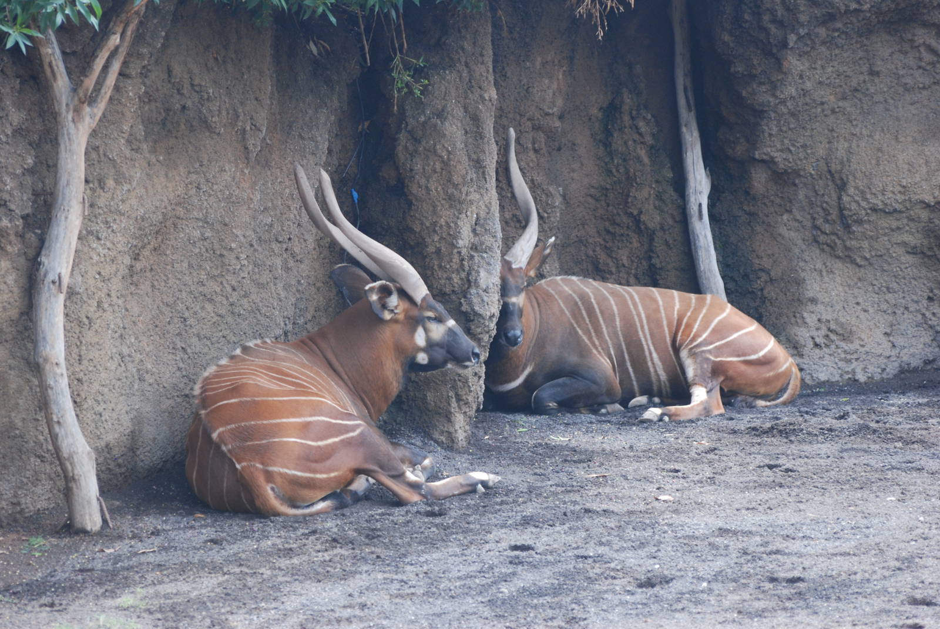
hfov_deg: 9.1
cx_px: 470
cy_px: 314
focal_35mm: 225
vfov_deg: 6.1
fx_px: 5882
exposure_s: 1/320
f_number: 4.5
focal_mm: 150
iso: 400
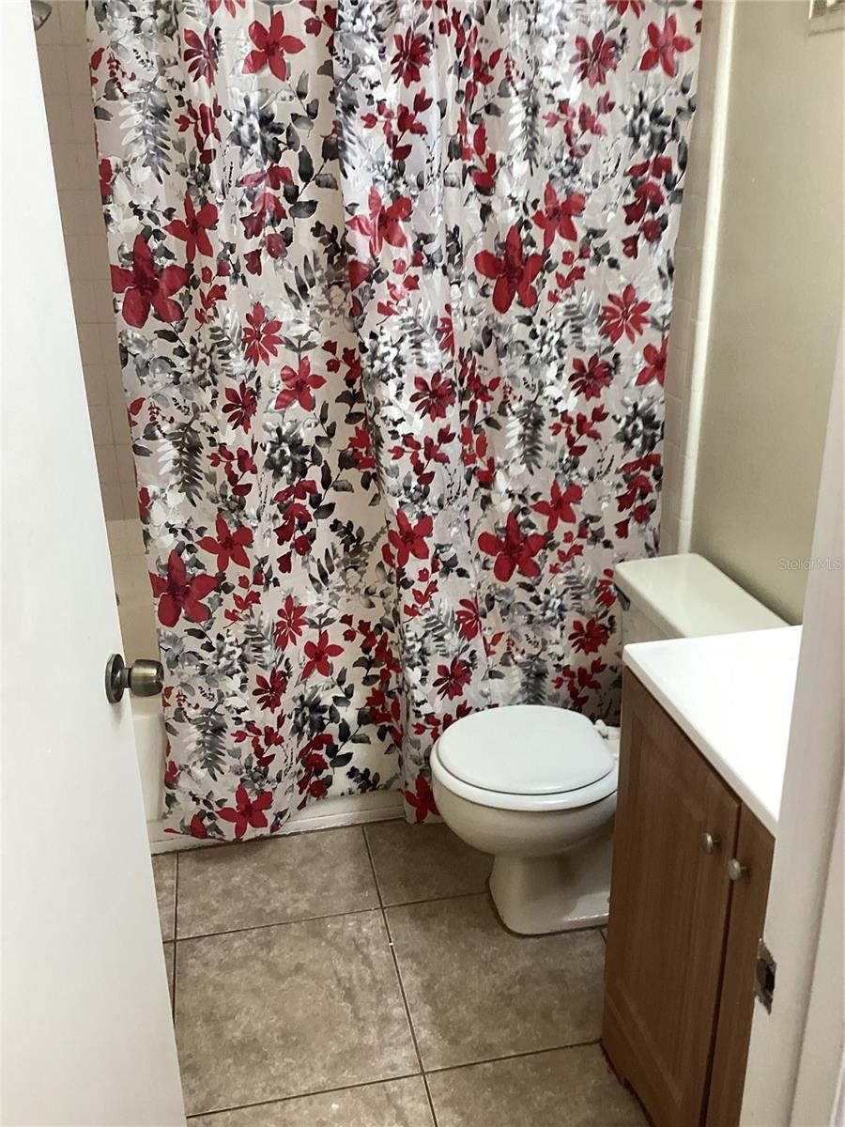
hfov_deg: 45.4
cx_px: 422
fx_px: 1009
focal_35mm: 31
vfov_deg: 58.4
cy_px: 564
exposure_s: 1/60
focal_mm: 3.3
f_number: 2.4
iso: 125
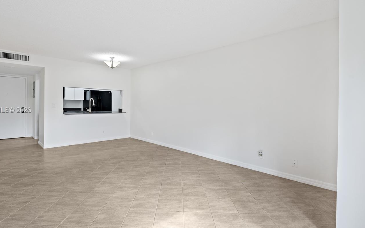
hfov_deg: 91.0
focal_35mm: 18
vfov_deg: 65.0
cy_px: 111
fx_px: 179
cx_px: 172
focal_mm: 14
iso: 200
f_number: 8
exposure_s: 1/6
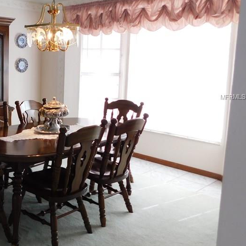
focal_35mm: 40
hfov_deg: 37.8
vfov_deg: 41.6
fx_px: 322
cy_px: 97
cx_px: 6
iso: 125
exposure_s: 1/50
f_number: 3
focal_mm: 4
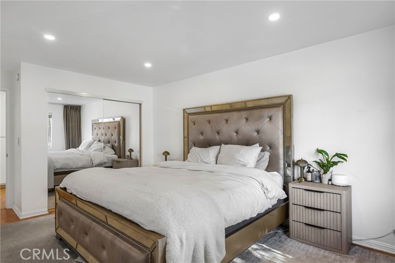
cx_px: 198
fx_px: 219
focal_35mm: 20
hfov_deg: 84.0
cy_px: 132
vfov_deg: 62.0
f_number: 9.5
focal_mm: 20
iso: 320
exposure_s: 1/1.43
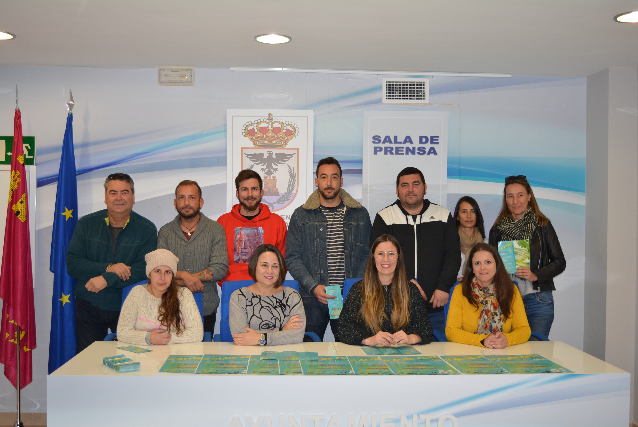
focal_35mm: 40
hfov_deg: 47.9
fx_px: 718
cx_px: 319
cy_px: 214
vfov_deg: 33.1
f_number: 4
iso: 400
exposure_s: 1/60
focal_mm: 27
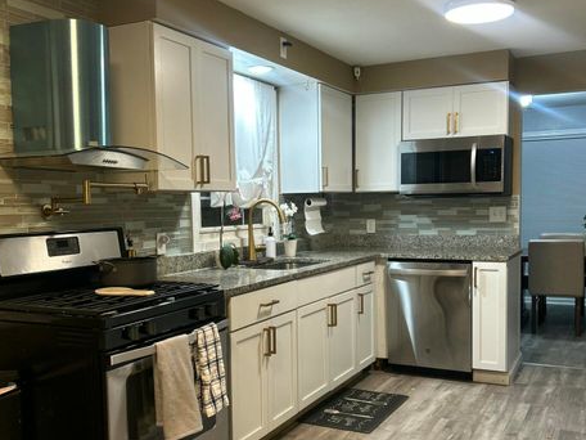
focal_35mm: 38
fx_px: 643
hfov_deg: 49.0
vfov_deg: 37.6
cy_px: 253
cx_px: 290
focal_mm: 5.7
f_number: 1.5
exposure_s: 1/60
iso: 125
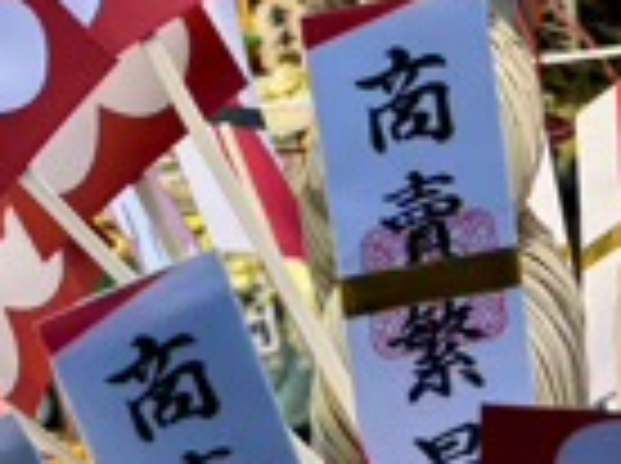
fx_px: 2364
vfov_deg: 10.6
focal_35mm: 132
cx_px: -194
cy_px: 804
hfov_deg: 14.3
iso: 50
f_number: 1.6
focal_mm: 5.96
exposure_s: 1/100
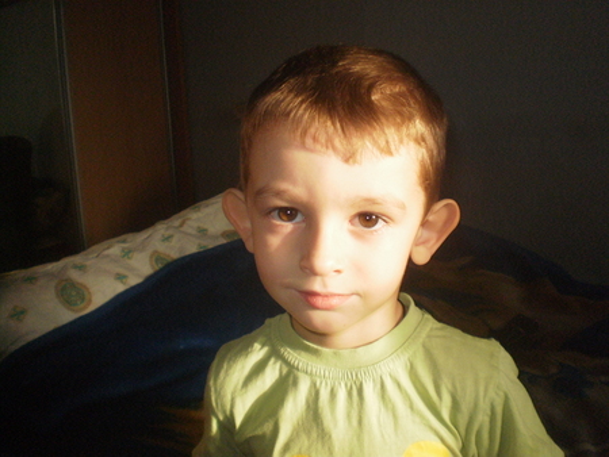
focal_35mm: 36
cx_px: 304
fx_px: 634
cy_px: 228
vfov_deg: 39.7
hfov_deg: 51.3
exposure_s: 1/250
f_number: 3.1
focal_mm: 6.3
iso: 400
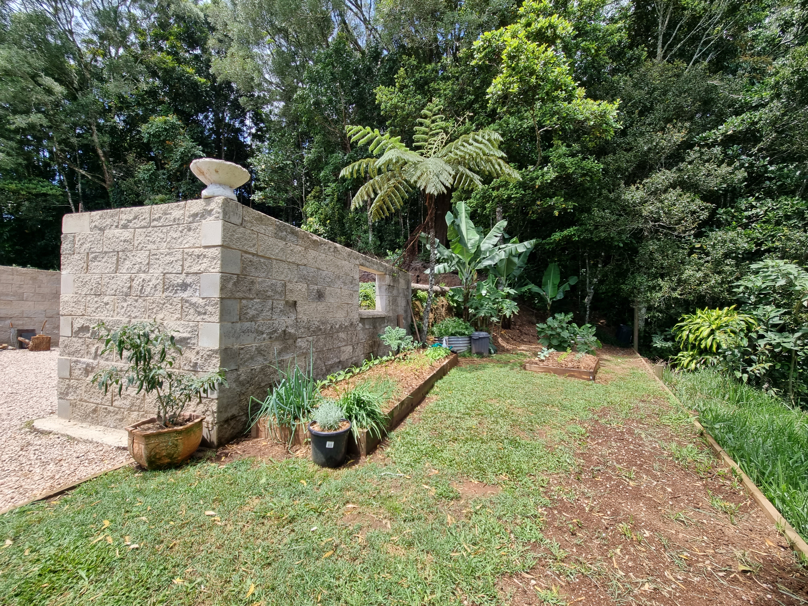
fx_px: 303
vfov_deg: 89.9
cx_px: 404
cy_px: 303
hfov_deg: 106.2
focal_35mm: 13
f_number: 2.2
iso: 50
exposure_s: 1/646
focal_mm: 2.2
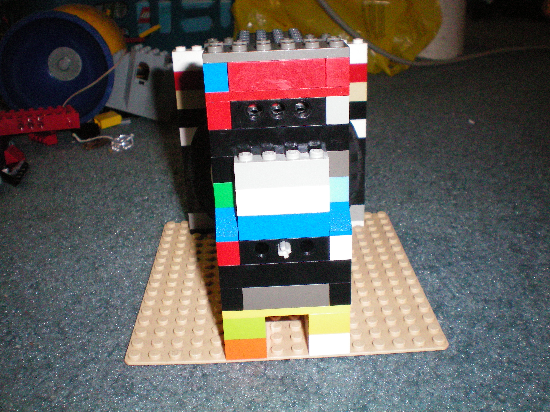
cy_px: 206
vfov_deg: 37.7
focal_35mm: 38
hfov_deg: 49.0
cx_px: 275
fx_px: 604
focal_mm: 6.3
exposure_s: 1/60
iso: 400
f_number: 4.6
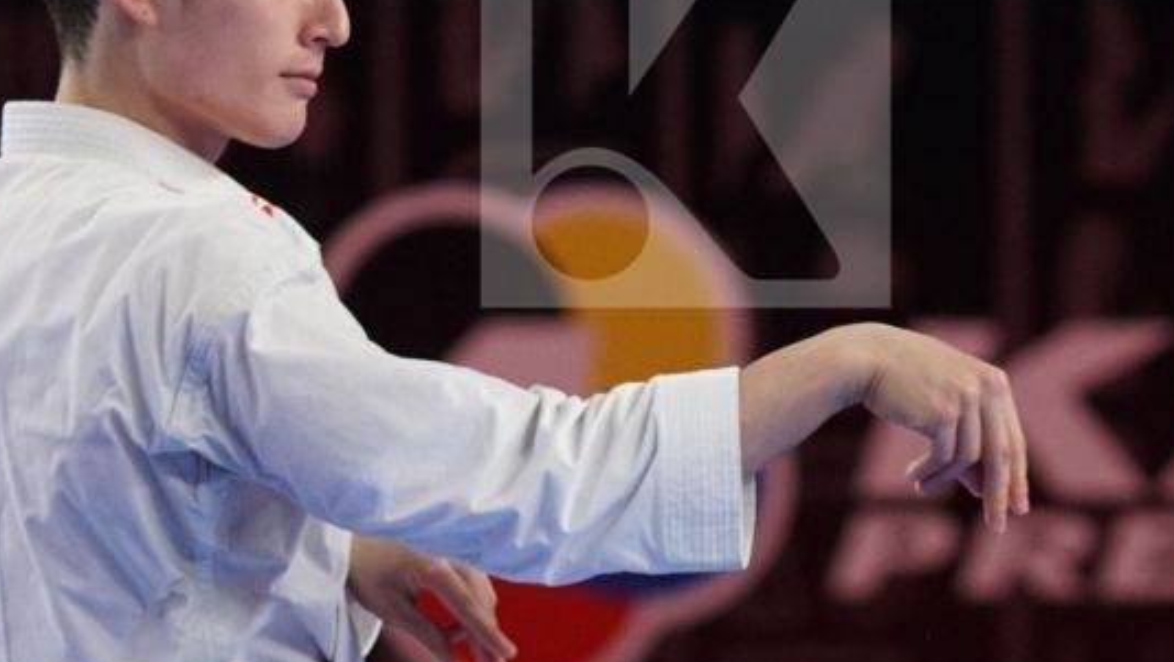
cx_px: 686
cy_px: 886
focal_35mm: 635
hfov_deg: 3.4
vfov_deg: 1.9
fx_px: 19777
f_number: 3.2
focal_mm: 120
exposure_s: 1/400
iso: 800
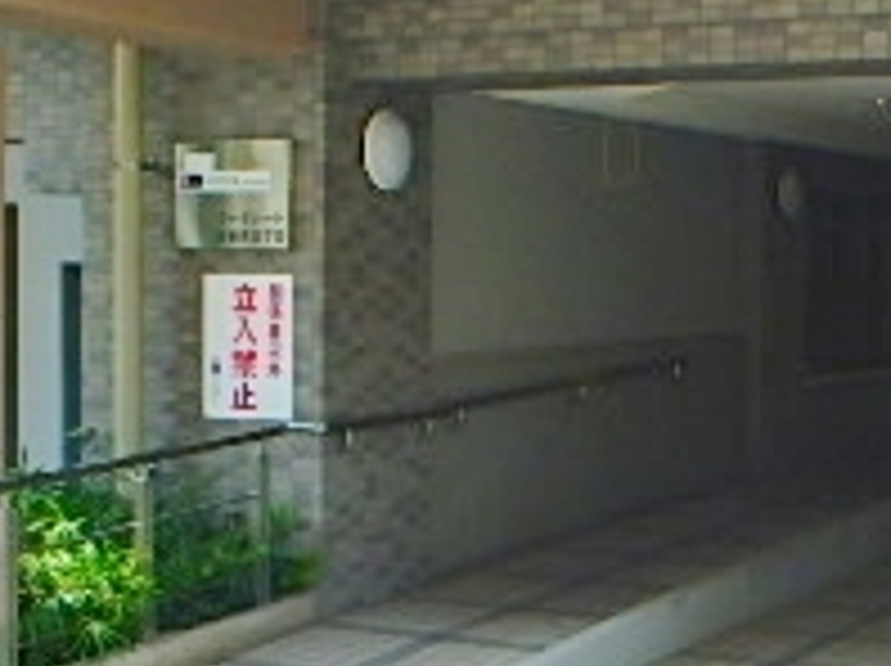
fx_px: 1748
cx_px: 688
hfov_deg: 28.1
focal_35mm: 68
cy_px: 315
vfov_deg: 21.6
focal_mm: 3.7
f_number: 3.5
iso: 125
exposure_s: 1/320
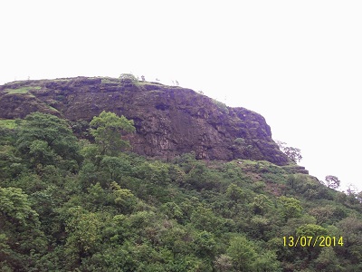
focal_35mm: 36
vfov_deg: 39.7
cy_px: 136
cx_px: 181
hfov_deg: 51.4
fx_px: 376
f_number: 2.7
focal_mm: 6
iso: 80
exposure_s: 1/100
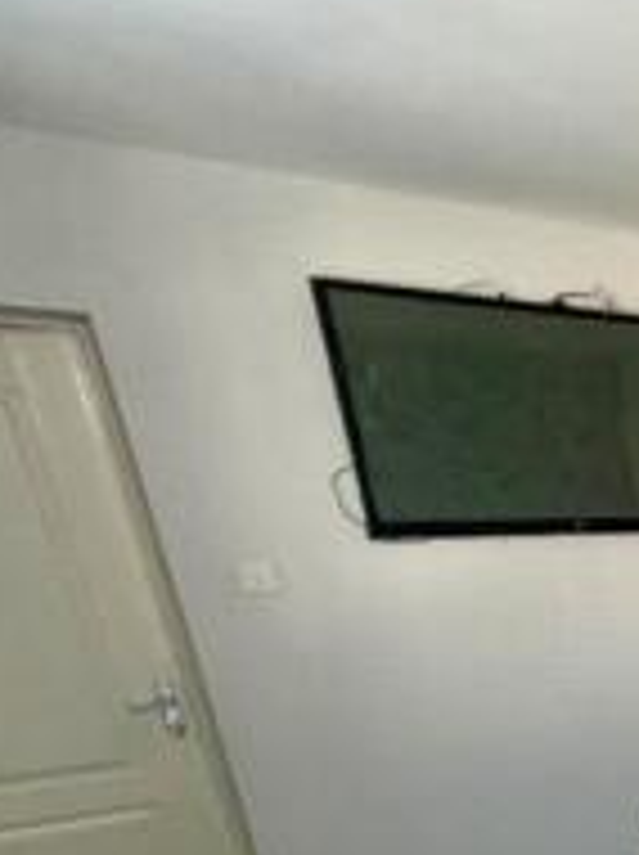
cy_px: 844
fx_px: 1061
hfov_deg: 20.5
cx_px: 1208
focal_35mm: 43
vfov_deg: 39.1
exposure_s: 1/96
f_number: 2.2
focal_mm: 2.22
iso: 200
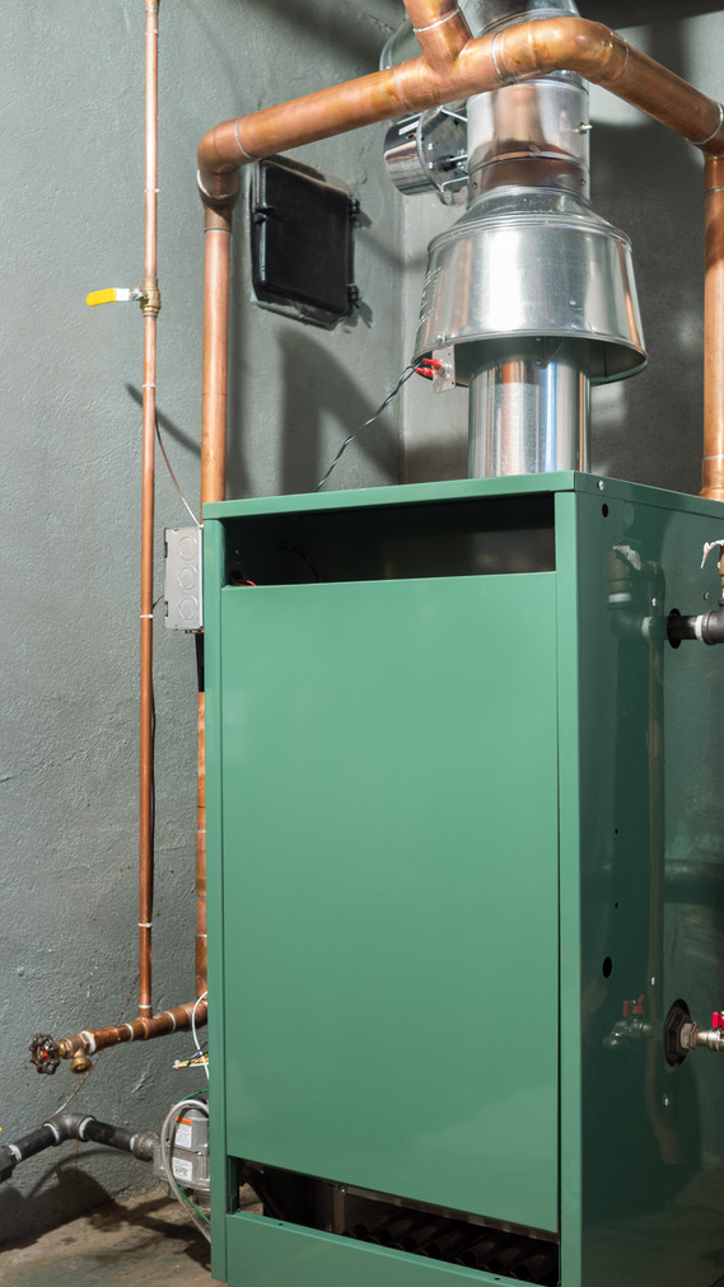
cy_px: 690
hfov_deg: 27.1
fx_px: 1502
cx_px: 425
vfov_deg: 46.4
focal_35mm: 44
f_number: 4
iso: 100
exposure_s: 1
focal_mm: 24
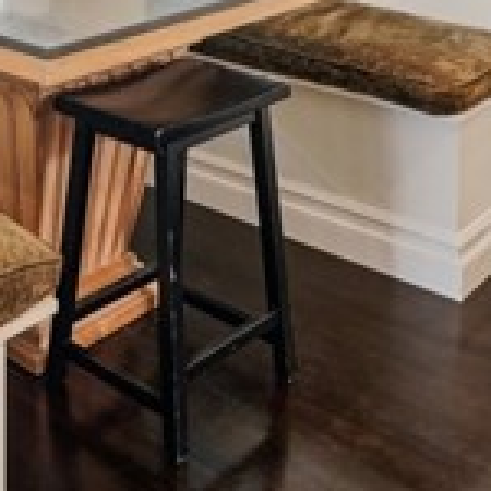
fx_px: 931
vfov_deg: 24.4
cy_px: -203
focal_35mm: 58
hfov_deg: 27.0
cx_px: -56
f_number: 8
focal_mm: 16
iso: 400
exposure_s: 1/13
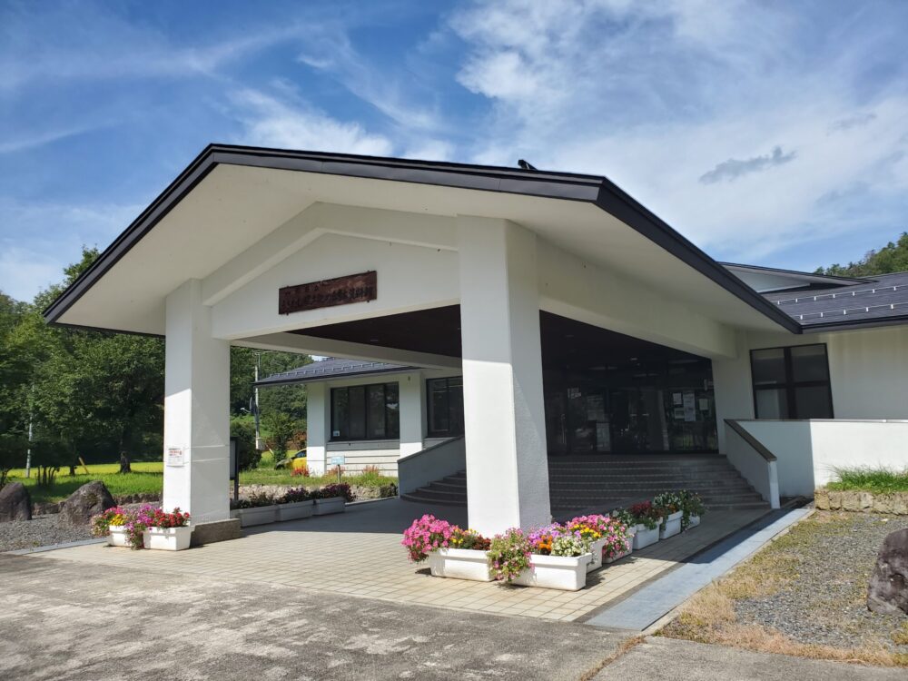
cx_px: 454
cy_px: 340
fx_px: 682
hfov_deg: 67.3
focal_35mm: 26
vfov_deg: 53.1
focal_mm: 4.3
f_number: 2.4
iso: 50
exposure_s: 1/1454
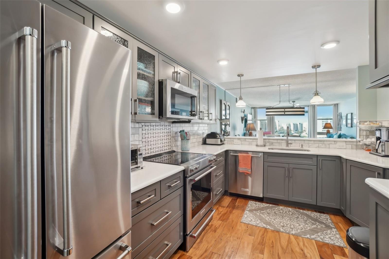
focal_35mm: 15
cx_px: 194
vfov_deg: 77.3
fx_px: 162
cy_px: 130
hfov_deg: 100.4
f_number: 8
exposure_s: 1/13
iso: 400
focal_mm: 10
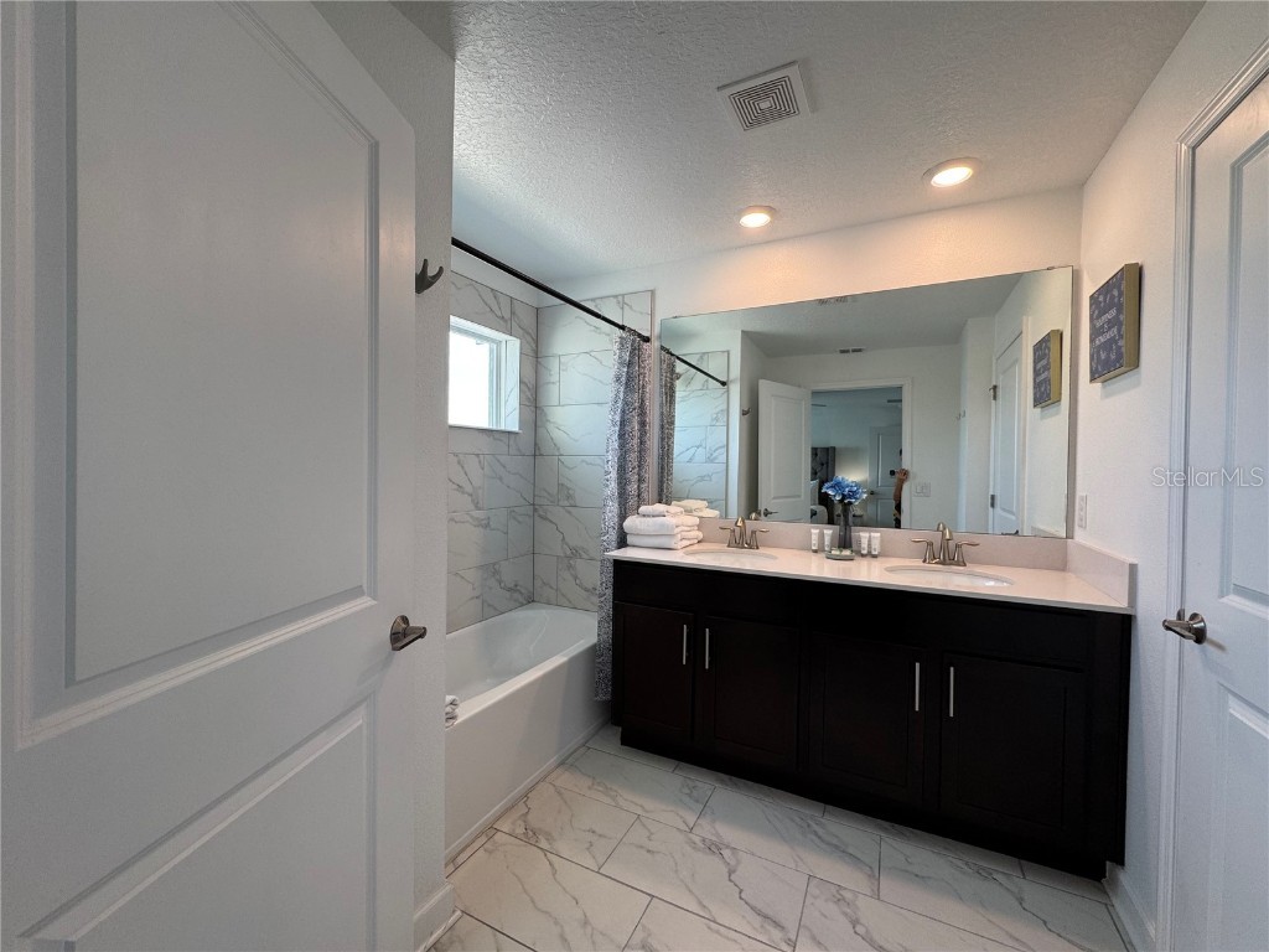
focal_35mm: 14
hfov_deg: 102.1
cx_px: 634
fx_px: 513
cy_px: 476
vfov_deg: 85.7
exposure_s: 1/120
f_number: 2.2
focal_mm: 2.22
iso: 80
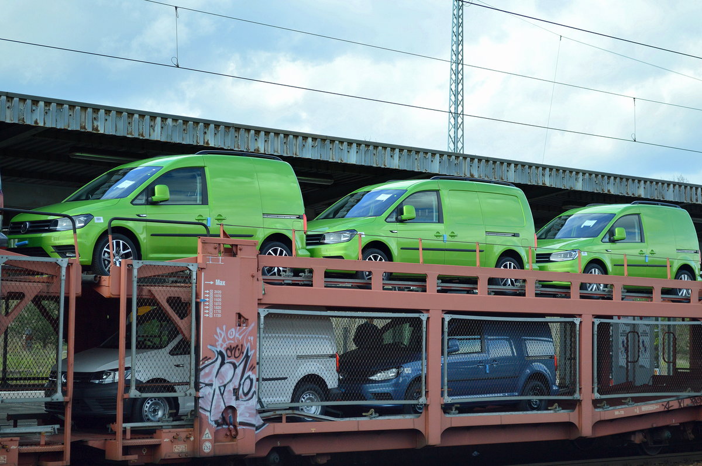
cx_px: 351
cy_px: 233
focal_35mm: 72
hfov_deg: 28.1
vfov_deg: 18.9
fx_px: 1402
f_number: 5.6
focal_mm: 48
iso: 400
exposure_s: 1/640
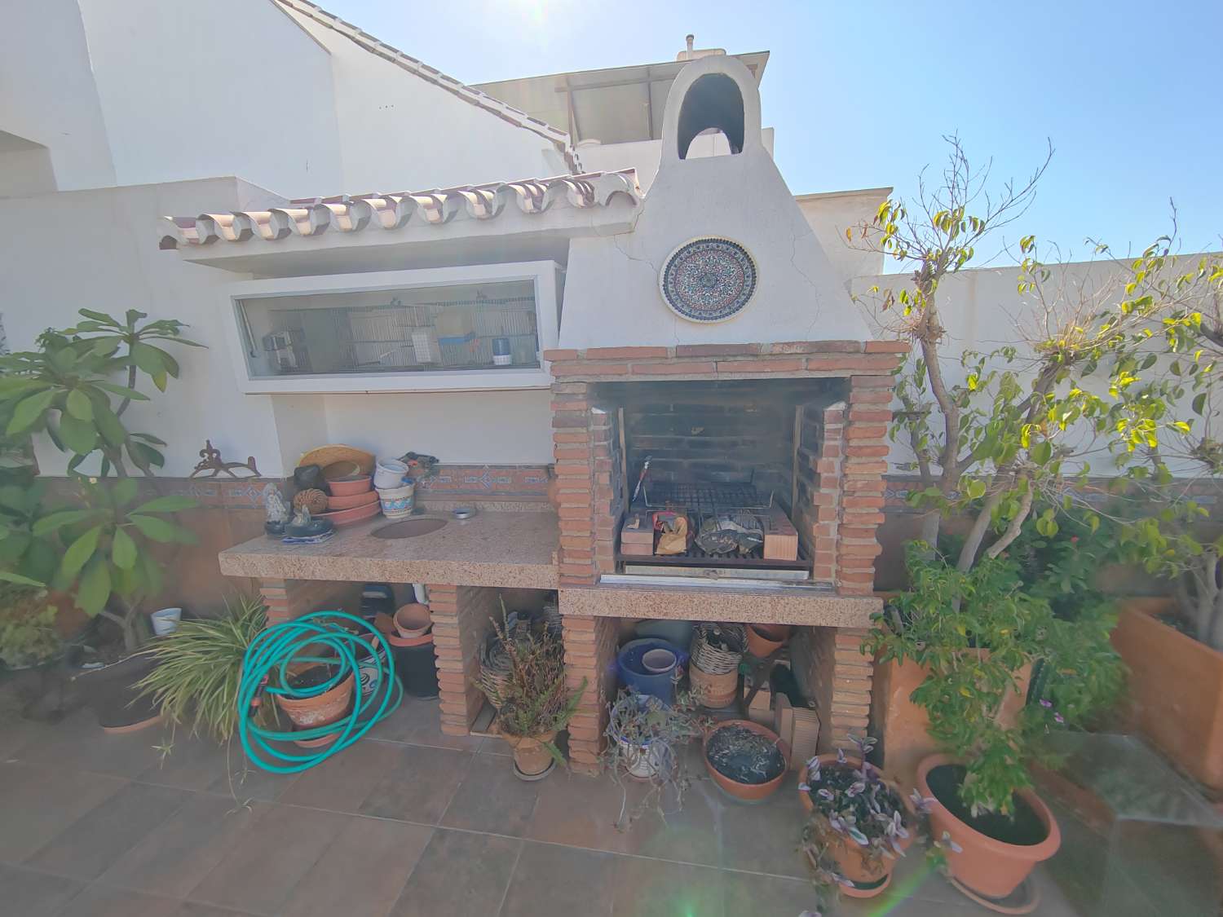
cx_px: 612
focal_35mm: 13
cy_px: 458
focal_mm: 2.16
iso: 100
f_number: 2.2
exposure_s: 1/612
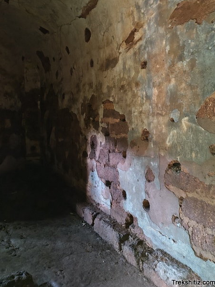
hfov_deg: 43.8
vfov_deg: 56.0
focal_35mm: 32
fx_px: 265
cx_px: 82
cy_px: 103
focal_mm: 5.56
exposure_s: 1/6.94
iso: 7031
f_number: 1.8
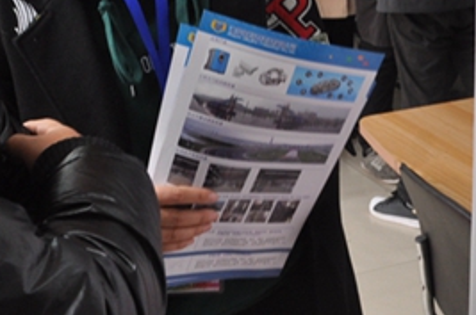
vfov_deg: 16.0
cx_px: 355
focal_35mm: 81
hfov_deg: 24.8
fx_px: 1069
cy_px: -88
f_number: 10
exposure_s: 1/20
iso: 560
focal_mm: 18
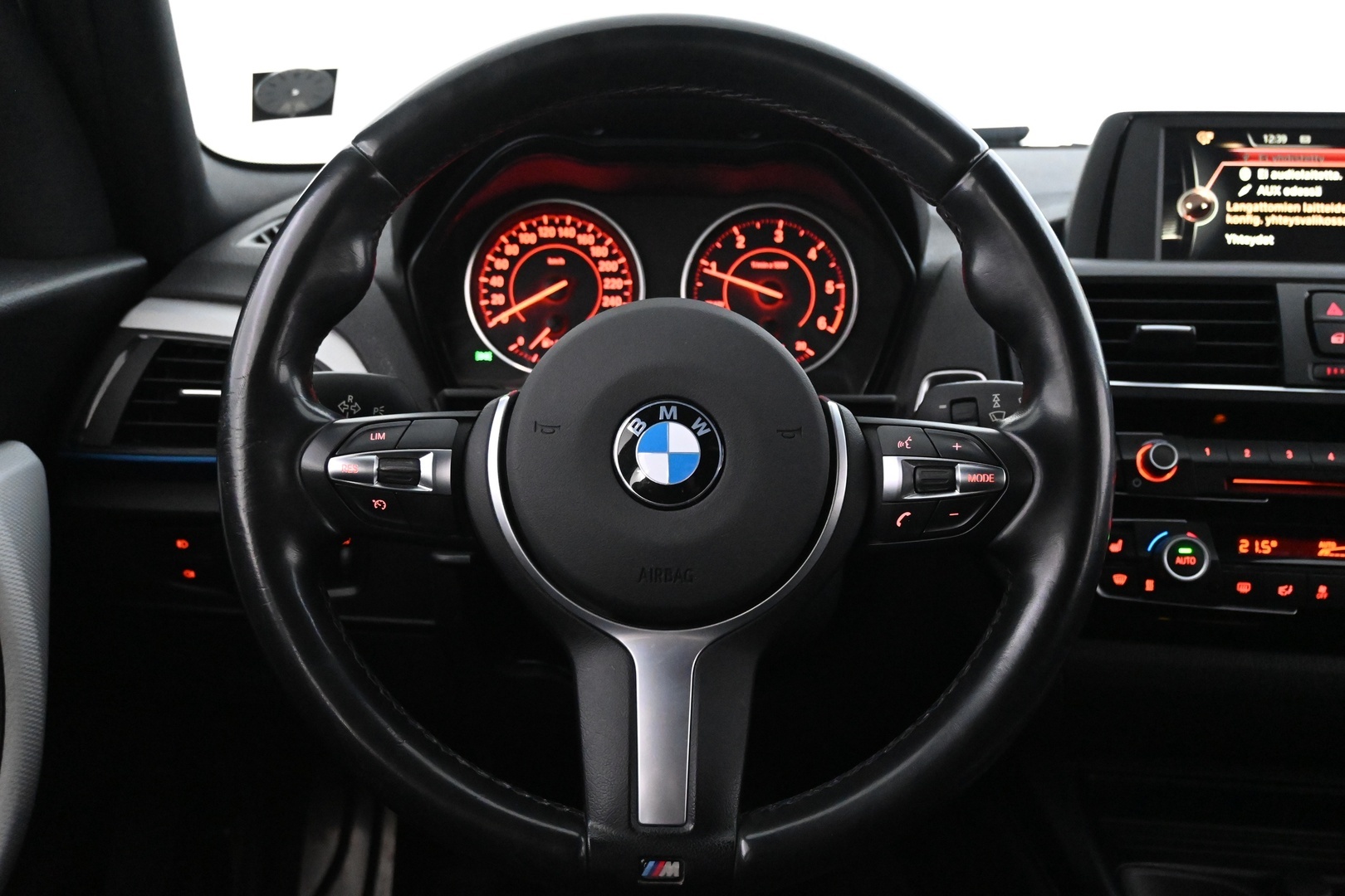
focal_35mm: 34
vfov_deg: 38.4
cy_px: 448
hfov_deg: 55.1
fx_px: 1289
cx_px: 672
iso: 7200
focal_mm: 23
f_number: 4.2
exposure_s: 1/40
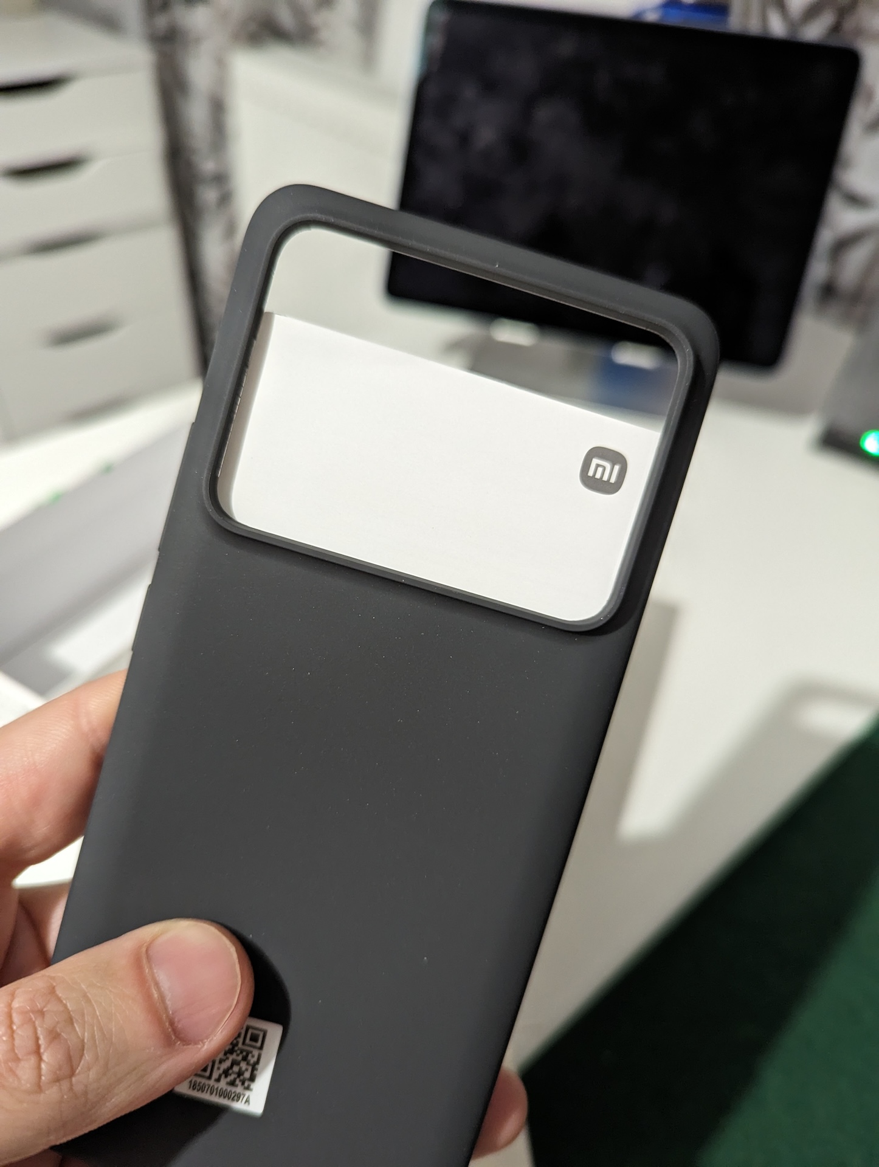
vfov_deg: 71.5
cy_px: 584
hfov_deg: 56.9
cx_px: 440
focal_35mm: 24
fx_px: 810
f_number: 1.85
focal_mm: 6.81
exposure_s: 1/42.1
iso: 773
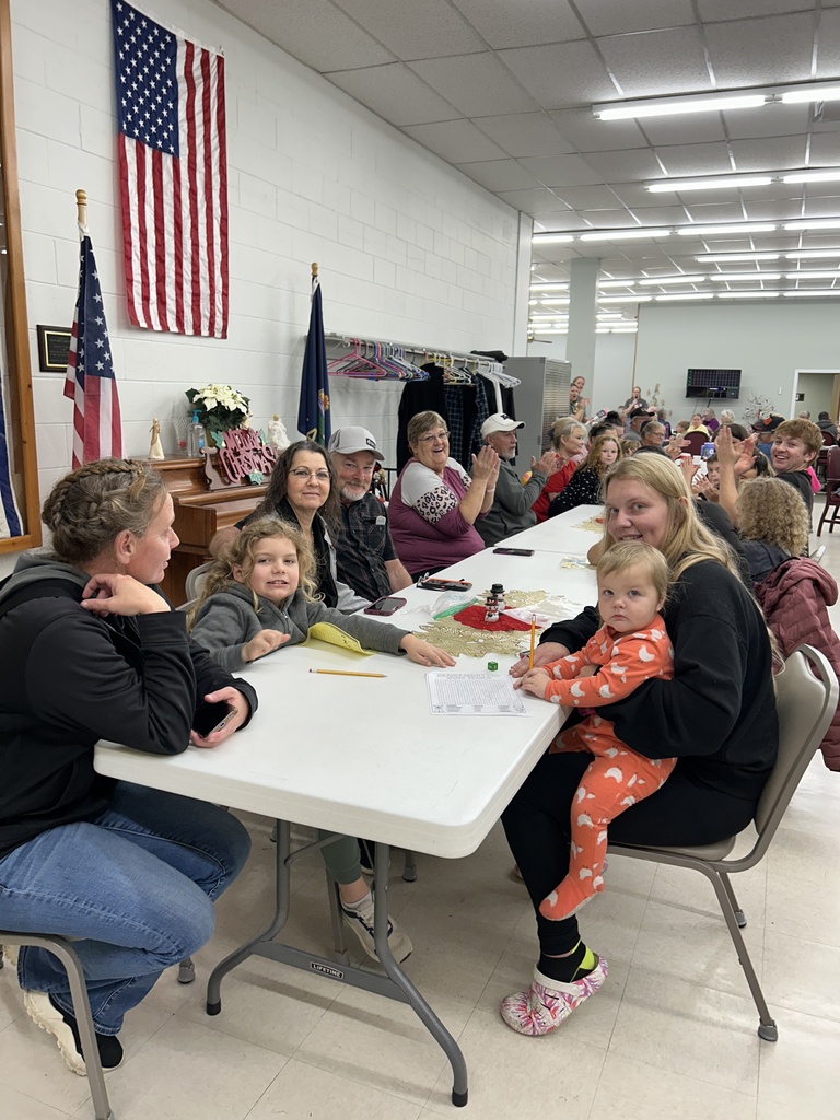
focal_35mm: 26
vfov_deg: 67.3
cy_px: 560
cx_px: 420
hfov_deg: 53.1
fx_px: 841
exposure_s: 1/120
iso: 80
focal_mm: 5.7
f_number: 1.5
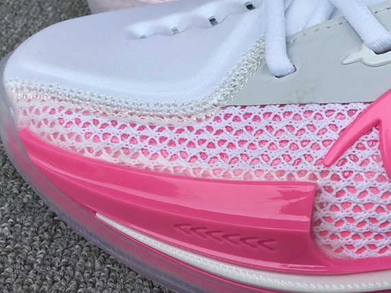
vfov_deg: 29.7
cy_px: 133
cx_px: 243
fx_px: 554
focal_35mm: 49
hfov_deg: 38.7
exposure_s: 1/359
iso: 25
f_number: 2.4
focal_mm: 3.3
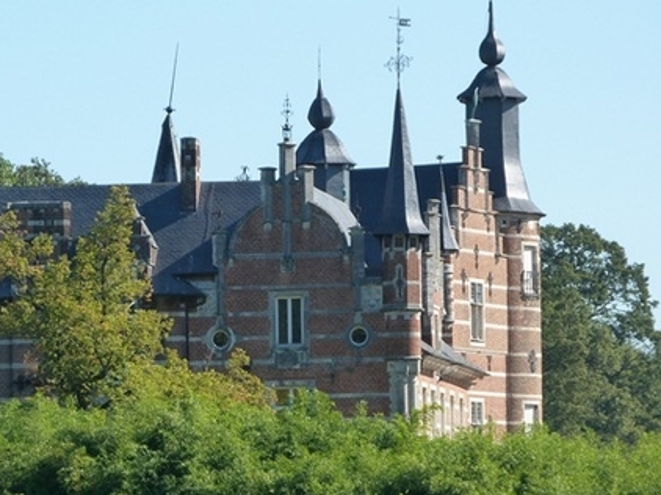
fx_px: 5210
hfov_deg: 7.3
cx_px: 218
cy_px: 296
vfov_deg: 5.4
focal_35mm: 273
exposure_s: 1/250
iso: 125
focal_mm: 34.6
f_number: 4.5
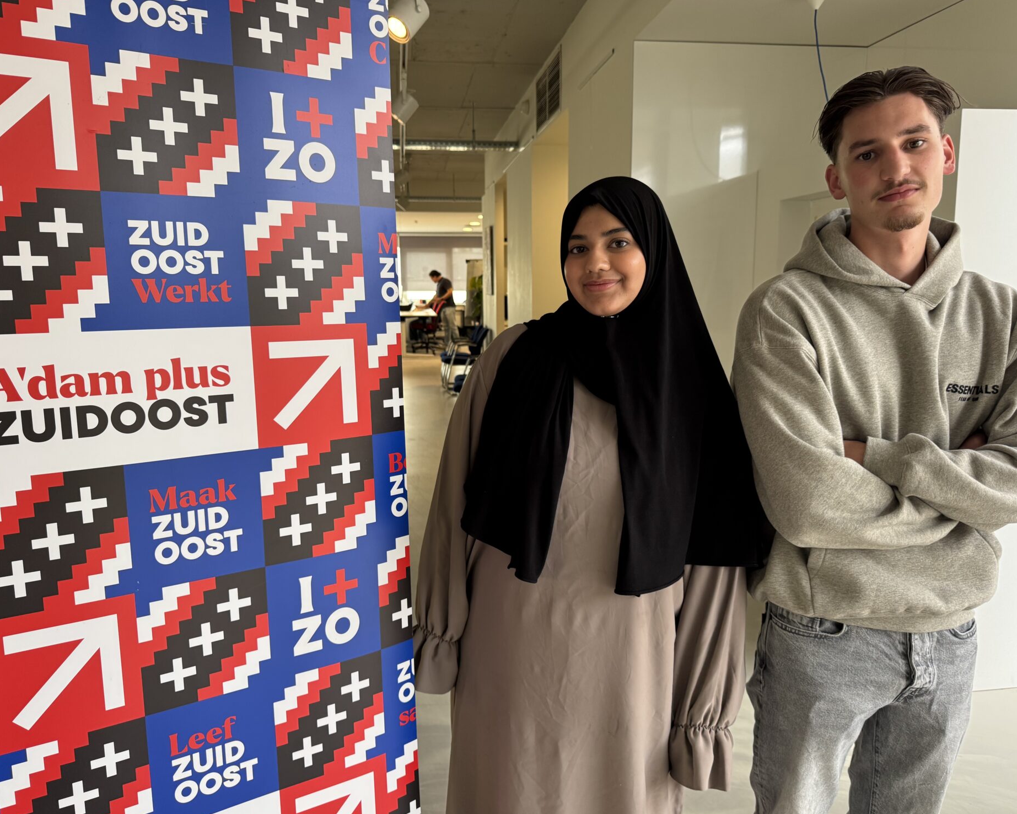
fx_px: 783
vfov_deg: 54.9
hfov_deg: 66.0
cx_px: 510
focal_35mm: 26
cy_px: 402
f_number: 1.78
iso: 160
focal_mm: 6.76
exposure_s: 1/100
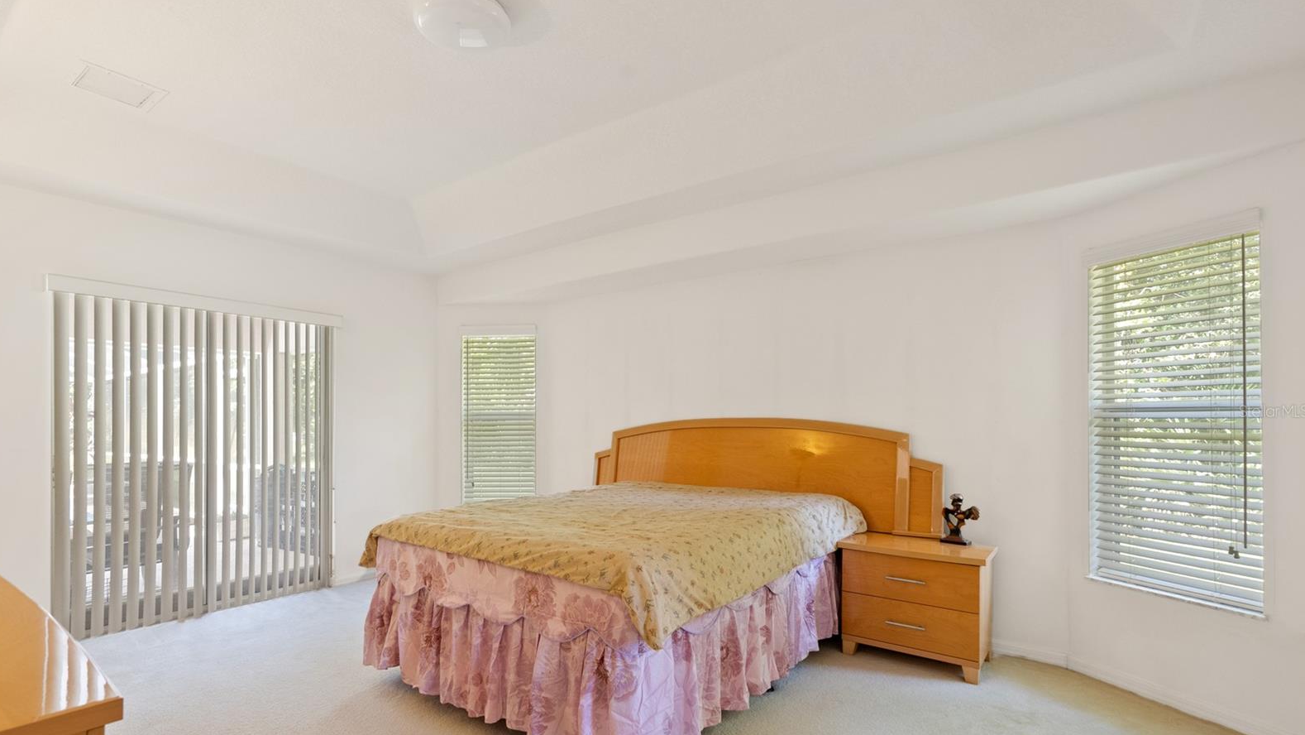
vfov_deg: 63.7
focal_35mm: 17
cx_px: 651
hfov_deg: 95.9
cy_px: 411
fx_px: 588
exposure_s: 1/15
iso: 2000
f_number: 8
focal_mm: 16
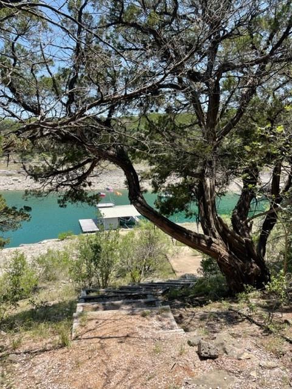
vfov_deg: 67.3
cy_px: 194
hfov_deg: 53.1
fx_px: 292
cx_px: 146
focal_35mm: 26
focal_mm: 5.1
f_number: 1.6
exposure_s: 1/1597
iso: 32
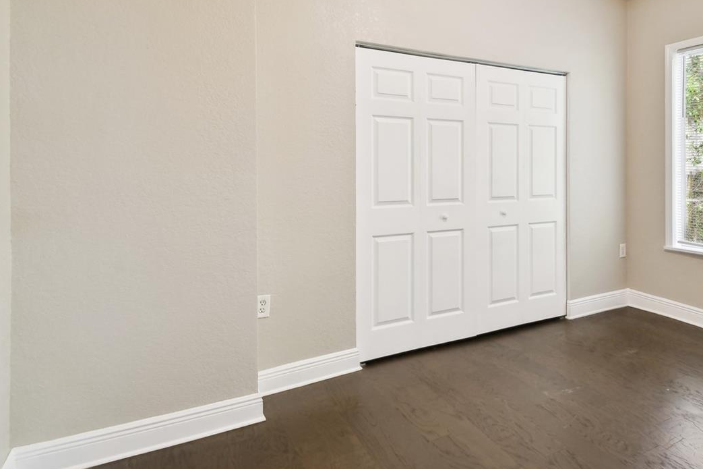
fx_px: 449
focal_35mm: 23
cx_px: 481
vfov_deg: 54.2
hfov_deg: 73.3
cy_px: 166
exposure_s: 1/13
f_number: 7.1
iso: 100
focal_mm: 10
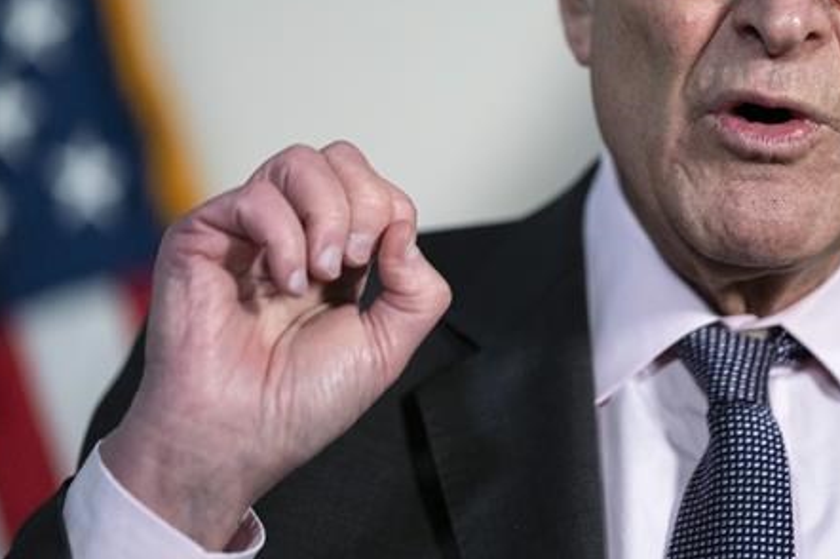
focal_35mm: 256
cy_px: 149
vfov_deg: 5.4
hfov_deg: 8.0
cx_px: 566
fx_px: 5969
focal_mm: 174
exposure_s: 1/250
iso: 3200
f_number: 2.8
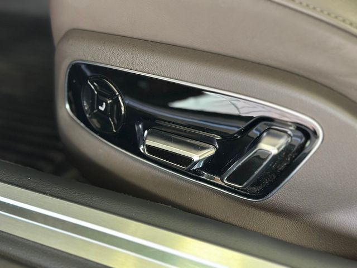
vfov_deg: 30.3
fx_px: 495
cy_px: 134
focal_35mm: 48
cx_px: 178
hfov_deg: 39.7
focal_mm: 6.86
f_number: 1.78
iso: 500
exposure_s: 1/40
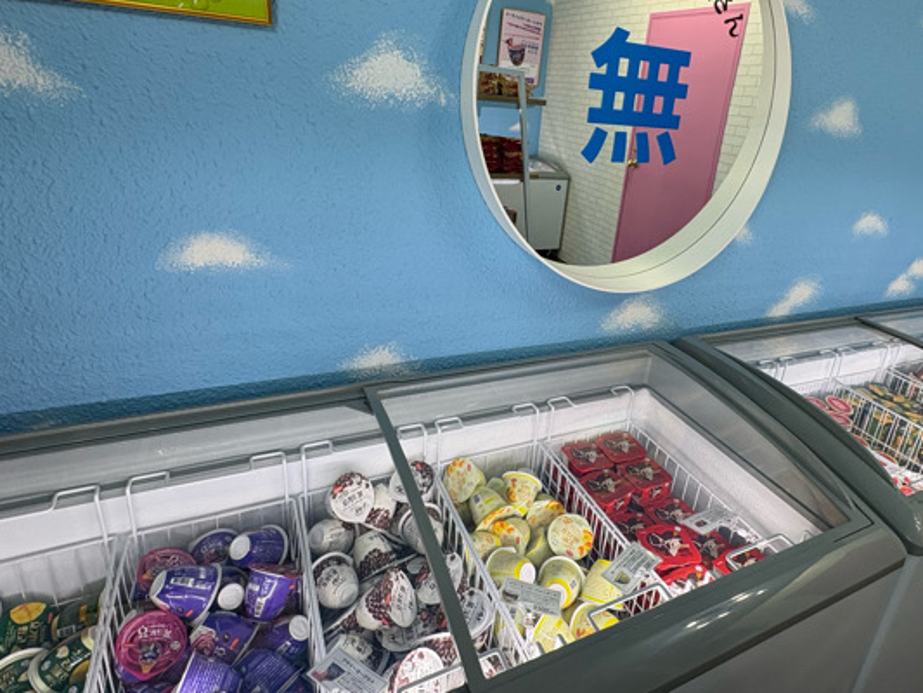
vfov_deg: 63.1
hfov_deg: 78.3
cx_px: 540
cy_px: 293
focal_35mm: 21
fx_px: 560
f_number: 2.2
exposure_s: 1/120
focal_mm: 2.22
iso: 125
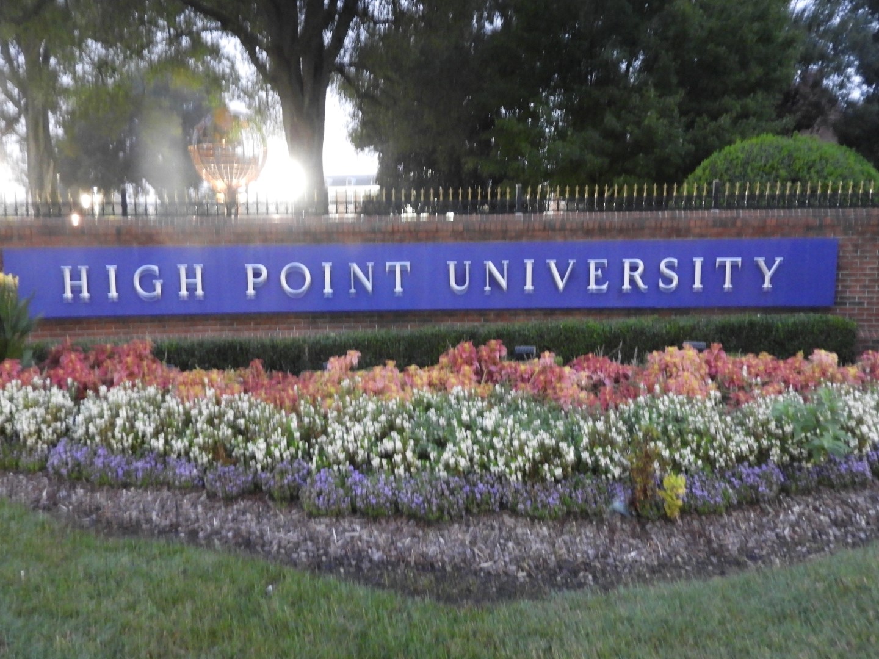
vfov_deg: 46.8
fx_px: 762
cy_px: 330
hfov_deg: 60.0
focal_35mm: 30
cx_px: 440
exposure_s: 1/2
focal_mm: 5.4
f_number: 3.5
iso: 800
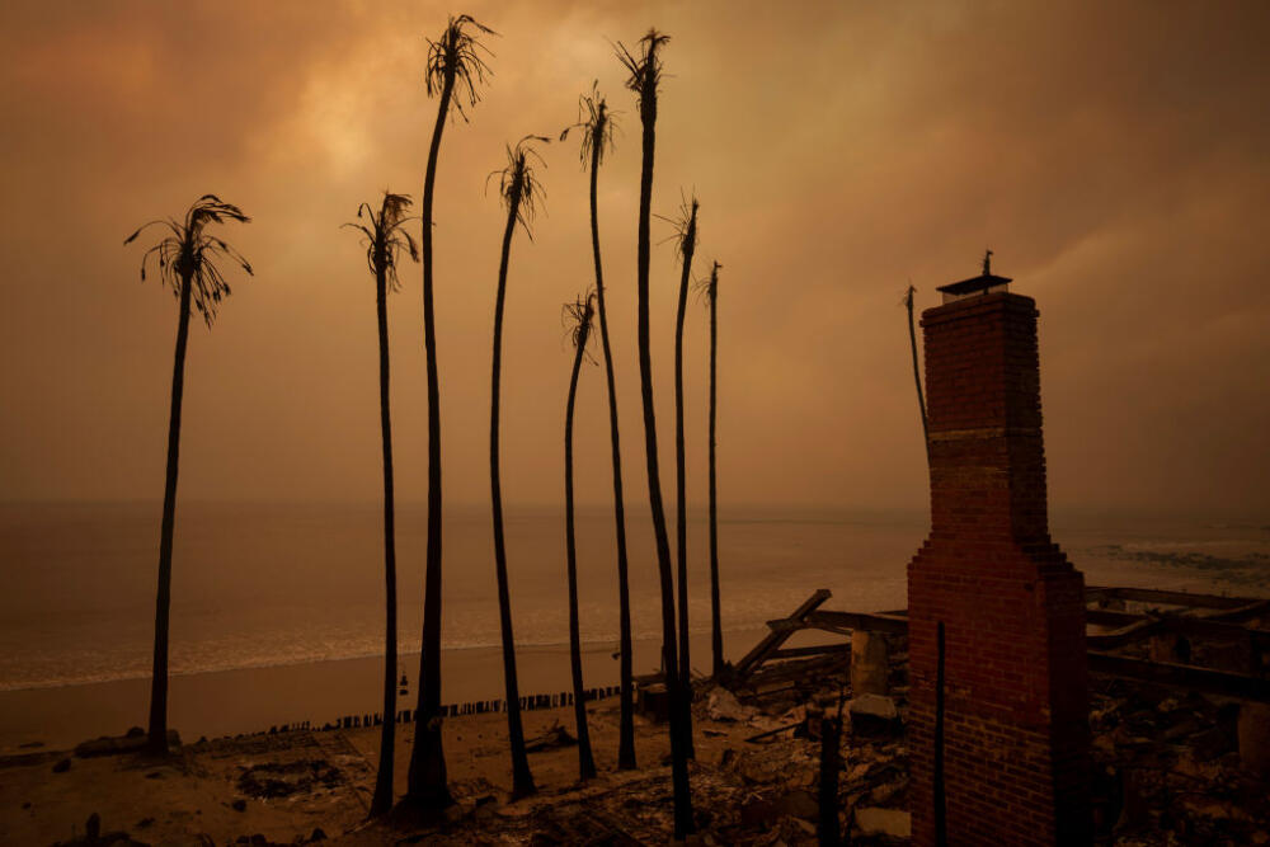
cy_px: 424
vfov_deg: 53.1
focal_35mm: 24
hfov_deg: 73.7
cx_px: 635
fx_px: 847
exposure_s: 1/3200
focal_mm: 24
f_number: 1.4
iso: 50
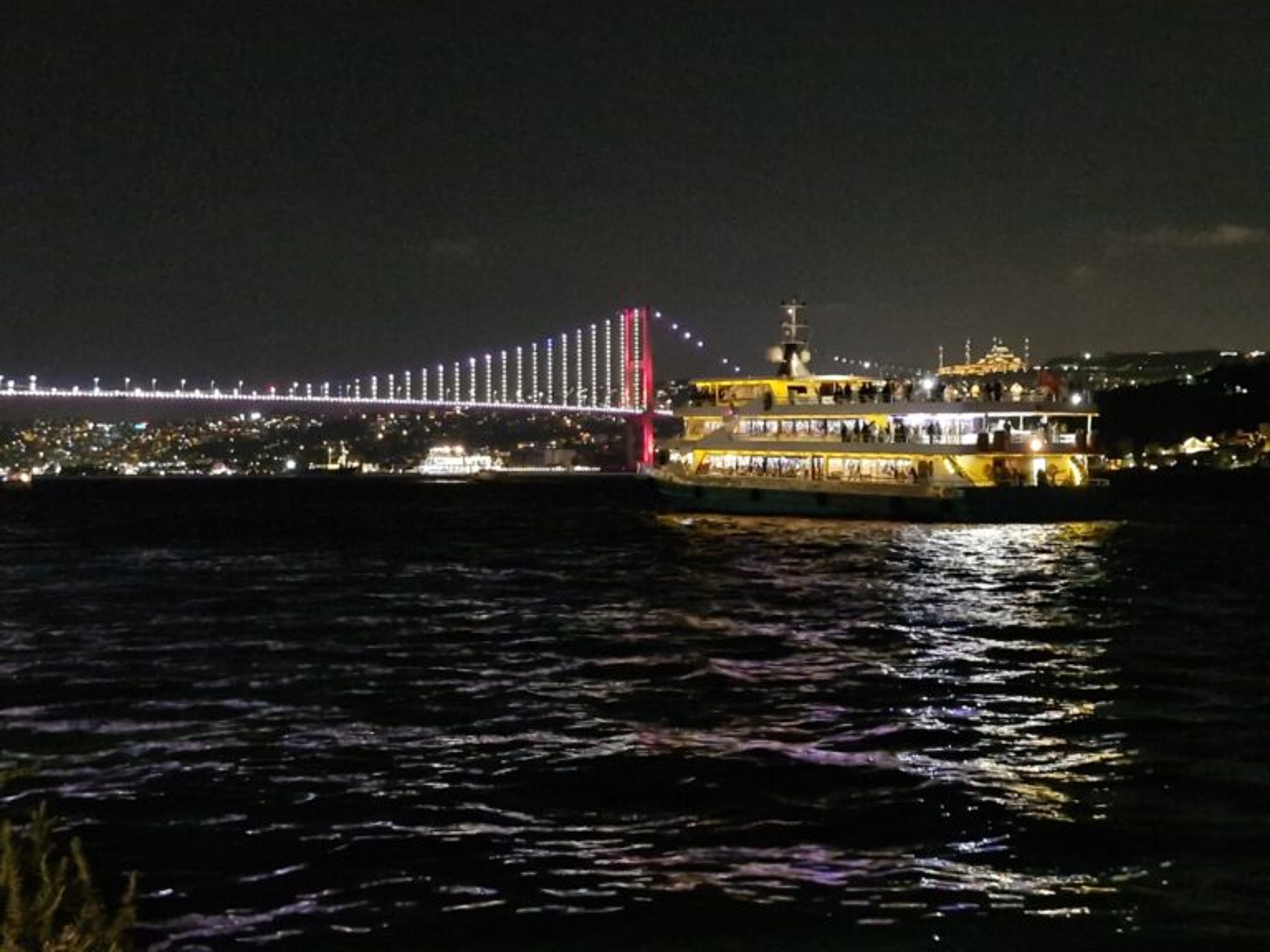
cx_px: 635
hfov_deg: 73.9
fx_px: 844
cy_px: 476
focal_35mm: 23
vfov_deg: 58.9
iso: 1600
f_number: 1.8
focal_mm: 5.54
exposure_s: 1/20
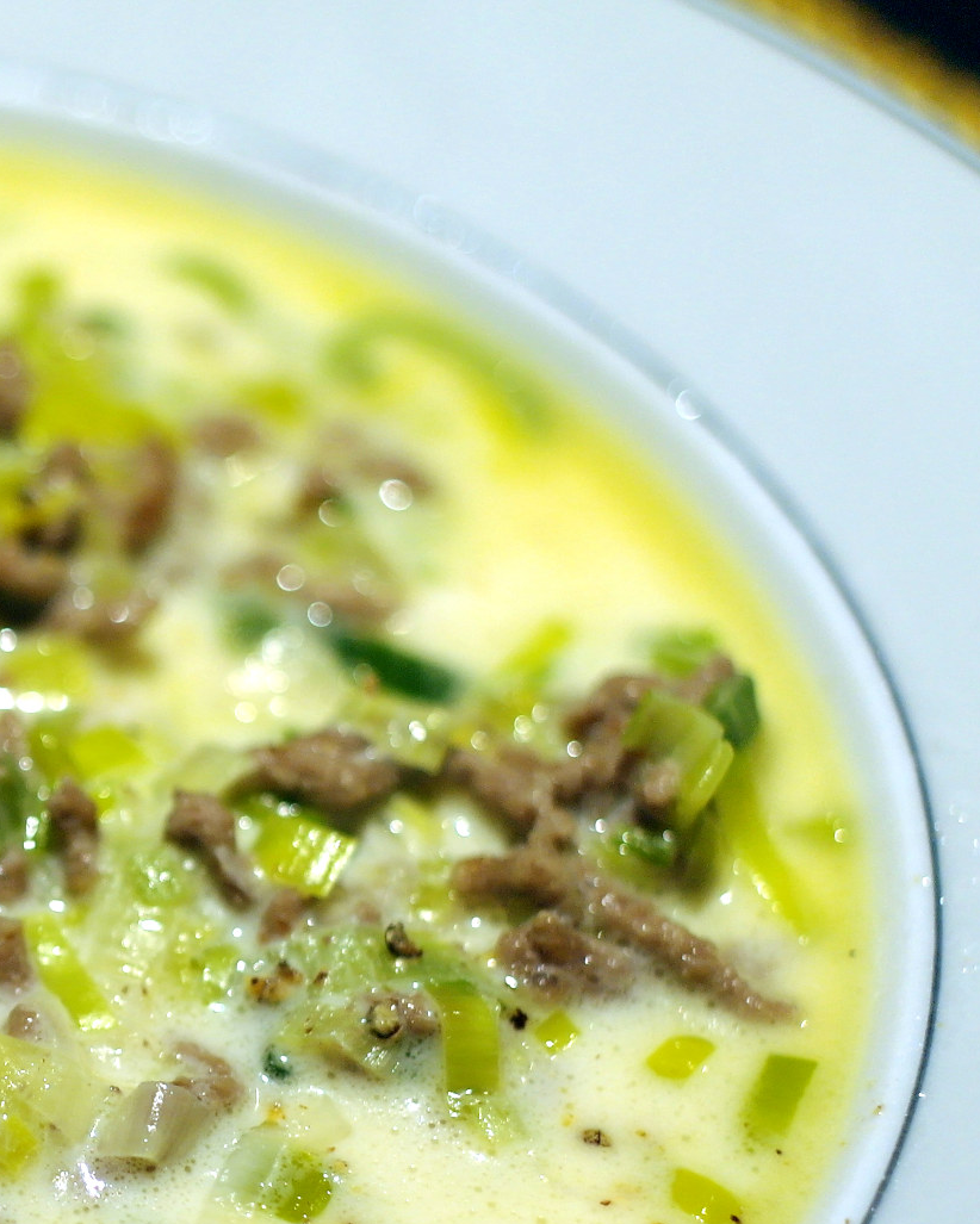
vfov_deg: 18.2
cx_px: -355
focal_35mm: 105
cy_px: 915
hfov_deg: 14.0
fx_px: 3806
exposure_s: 1/100
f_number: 2.2
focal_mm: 30
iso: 160
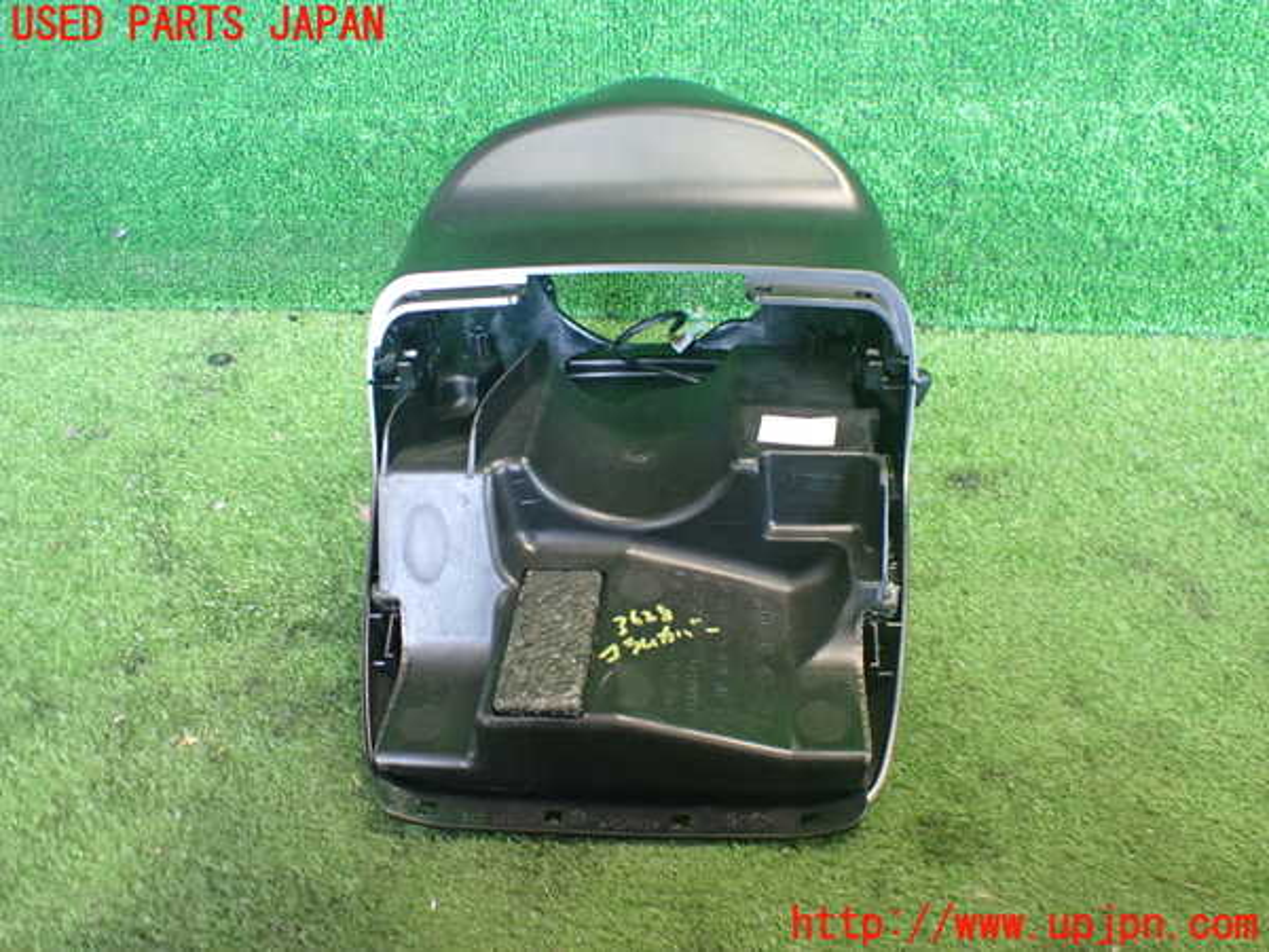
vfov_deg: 46.8
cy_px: 476
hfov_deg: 60.0
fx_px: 1100
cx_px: 634
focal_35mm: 30
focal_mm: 5.4
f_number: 2.3
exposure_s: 1/60
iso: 800
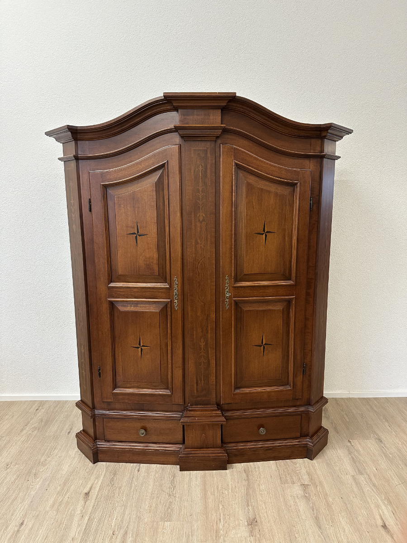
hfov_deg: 56.8
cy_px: 272
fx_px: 376
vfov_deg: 71.6
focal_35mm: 24
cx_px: 204
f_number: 1.8
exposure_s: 1/100
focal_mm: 6.9
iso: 200
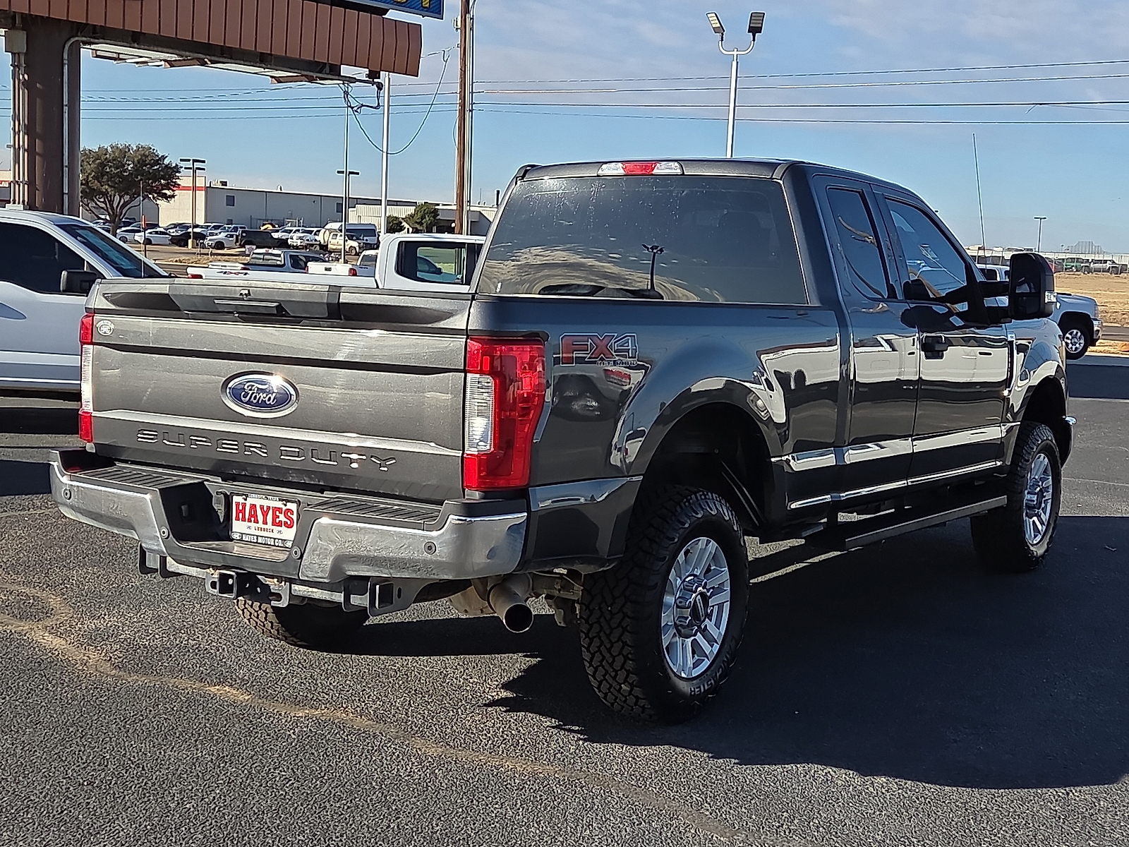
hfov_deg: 39.7
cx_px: 564
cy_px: 424
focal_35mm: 48
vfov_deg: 30.3
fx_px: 1566
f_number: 1.8
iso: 25
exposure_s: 1/1250
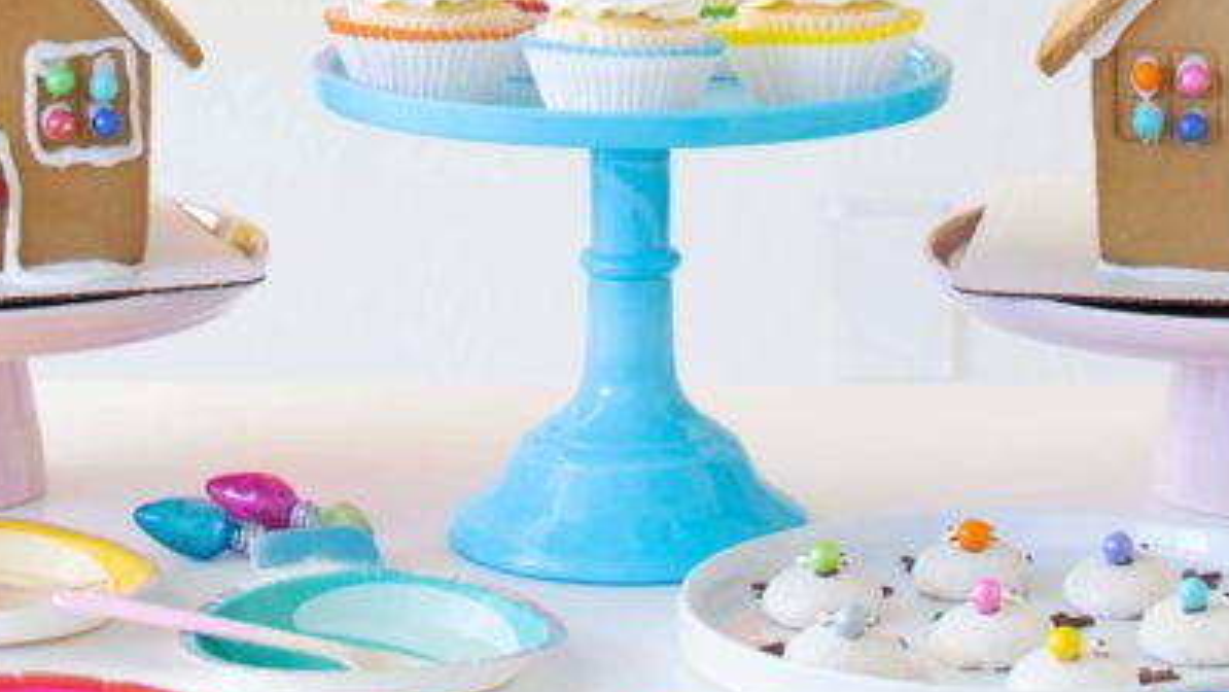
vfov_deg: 8.3
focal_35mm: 141
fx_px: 4607
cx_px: 684
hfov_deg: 15.2
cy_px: -504
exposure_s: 1/30
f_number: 4
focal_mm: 35
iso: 200
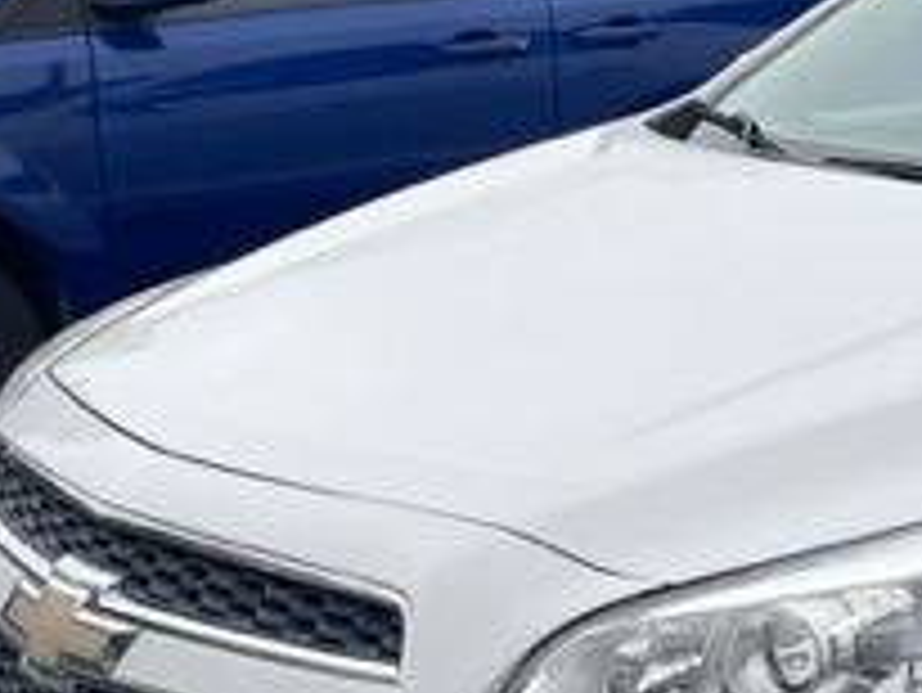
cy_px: 297
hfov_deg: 22.5
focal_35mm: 81
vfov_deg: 18.2
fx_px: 2159
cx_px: 1066
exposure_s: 1/636
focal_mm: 4.2
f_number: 1.6
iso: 32
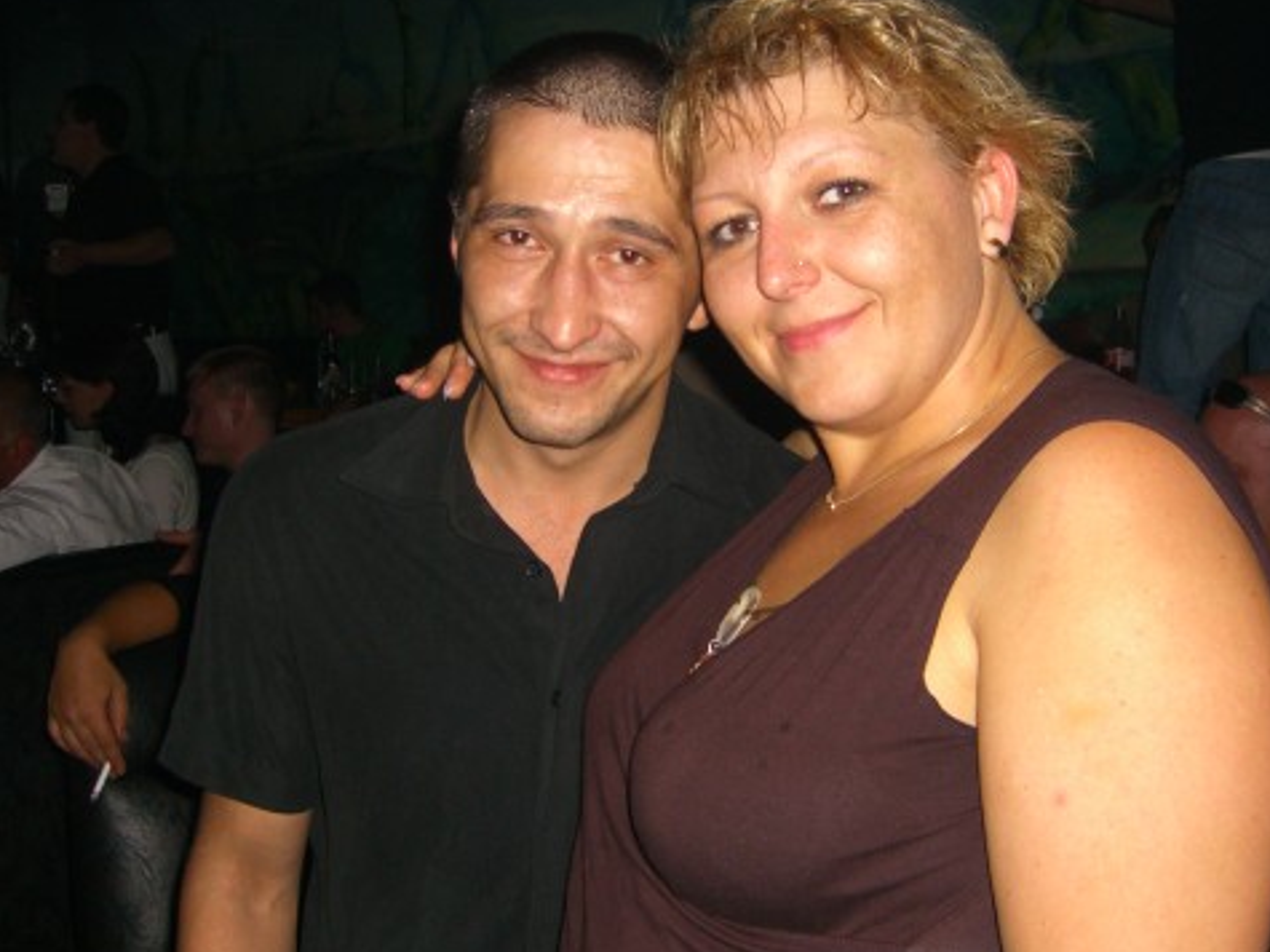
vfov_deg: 30.2
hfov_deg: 39.7
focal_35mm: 48
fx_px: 1761
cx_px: 671
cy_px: 455
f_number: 2.8
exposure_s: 1/60
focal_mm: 7.9
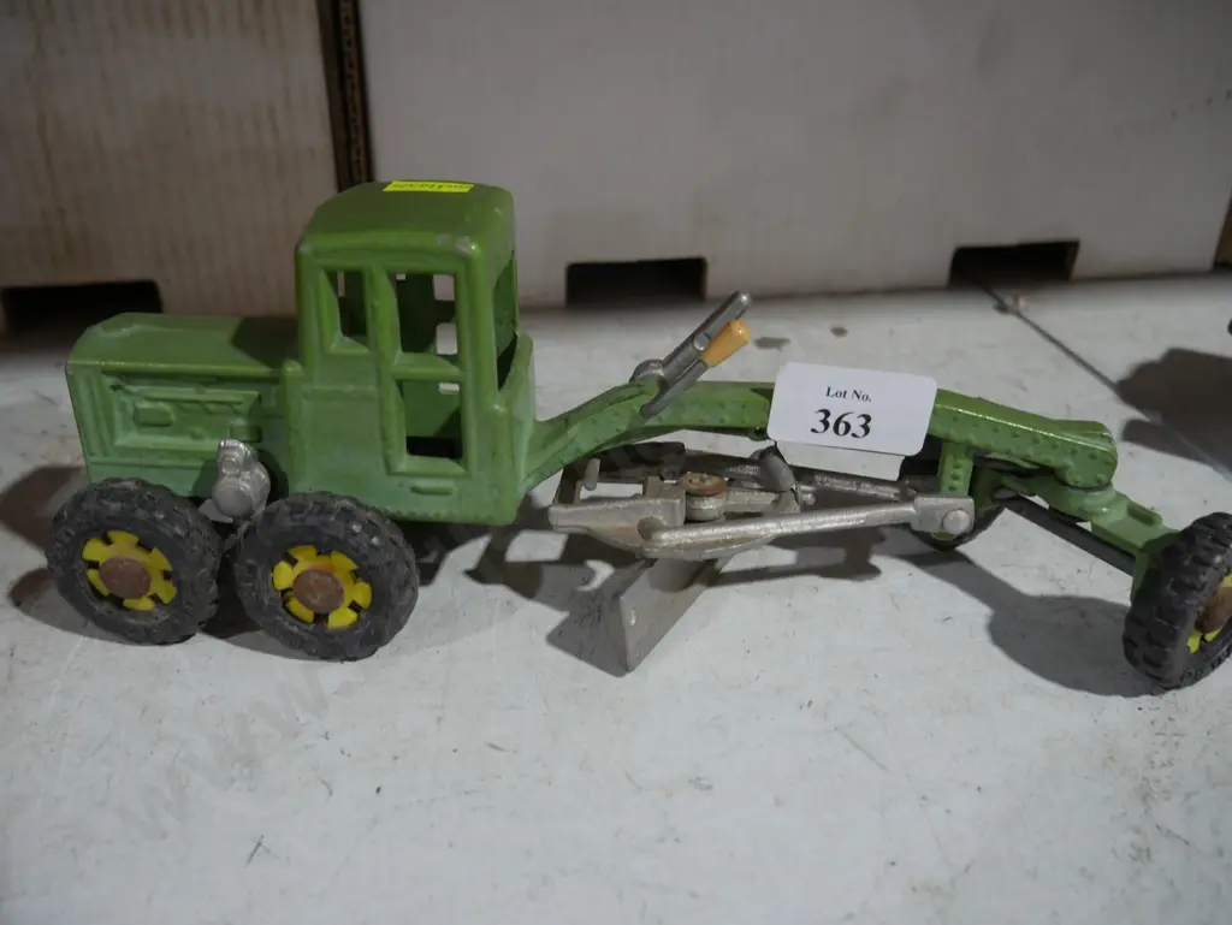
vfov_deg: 46.8
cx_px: 616
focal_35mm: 30
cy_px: 462
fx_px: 1068
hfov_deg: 59.9
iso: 400
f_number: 3.6
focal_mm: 15
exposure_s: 1/60
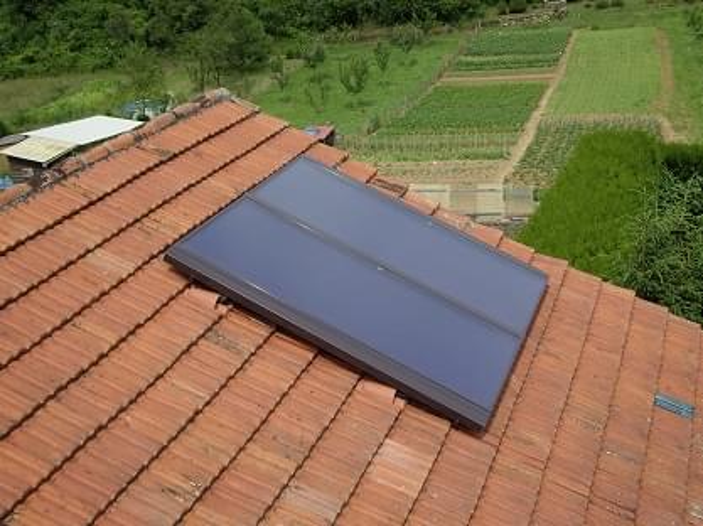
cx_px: 352
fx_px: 933
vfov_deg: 31.5
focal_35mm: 46
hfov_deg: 41.3
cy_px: 263
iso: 50
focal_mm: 9.6
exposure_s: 1/160
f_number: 6.2
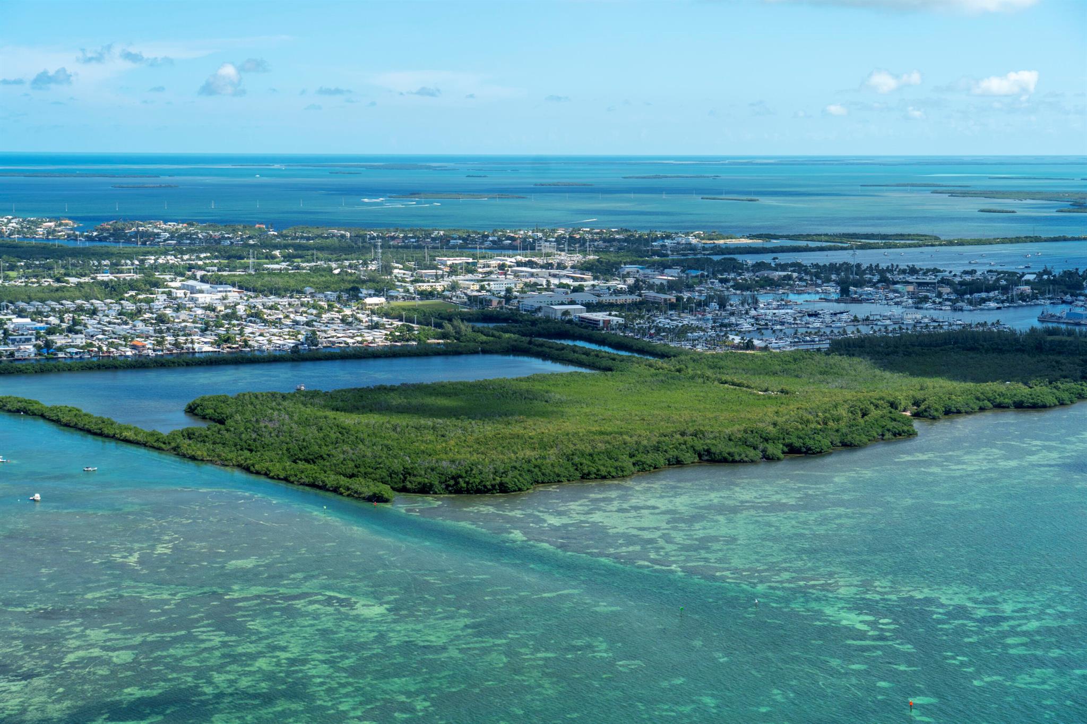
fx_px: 1992
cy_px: 362
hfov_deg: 30.5
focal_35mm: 66
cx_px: 544
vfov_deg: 20.6
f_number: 5.6
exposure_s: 1/500
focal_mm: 66
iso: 320
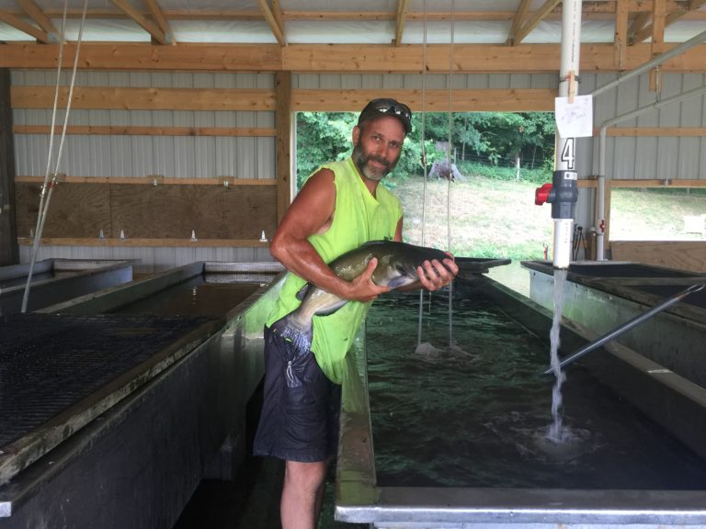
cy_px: 264
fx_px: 591
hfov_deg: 61.7
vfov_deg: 48.2
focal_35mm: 29
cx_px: 353
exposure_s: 1/30
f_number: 2.2
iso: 40
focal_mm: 4.15
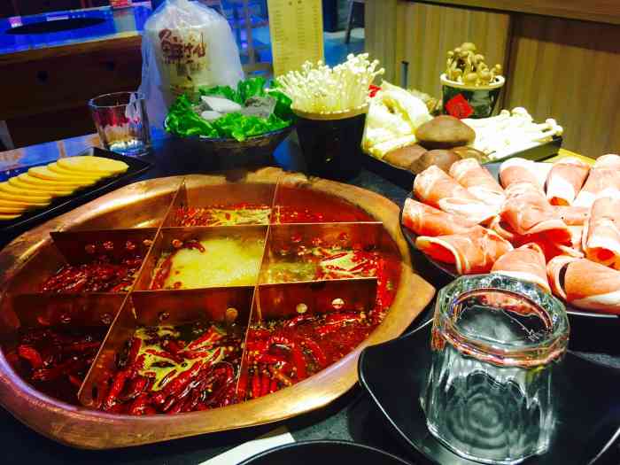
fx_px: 519
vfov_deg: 48.2
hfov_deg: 61.7
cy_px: 232
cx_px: 310
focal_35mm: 29
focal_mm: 4.15
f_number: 2.2
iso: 40
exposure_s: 1/17
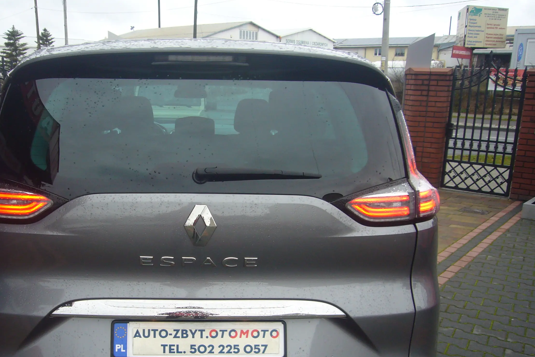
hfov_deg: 51.3
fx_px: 550
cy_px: 243
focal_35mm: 37
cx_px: 197
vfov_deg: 35.5
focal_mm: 4.6
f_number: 2.8
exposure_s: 1/100
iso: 80
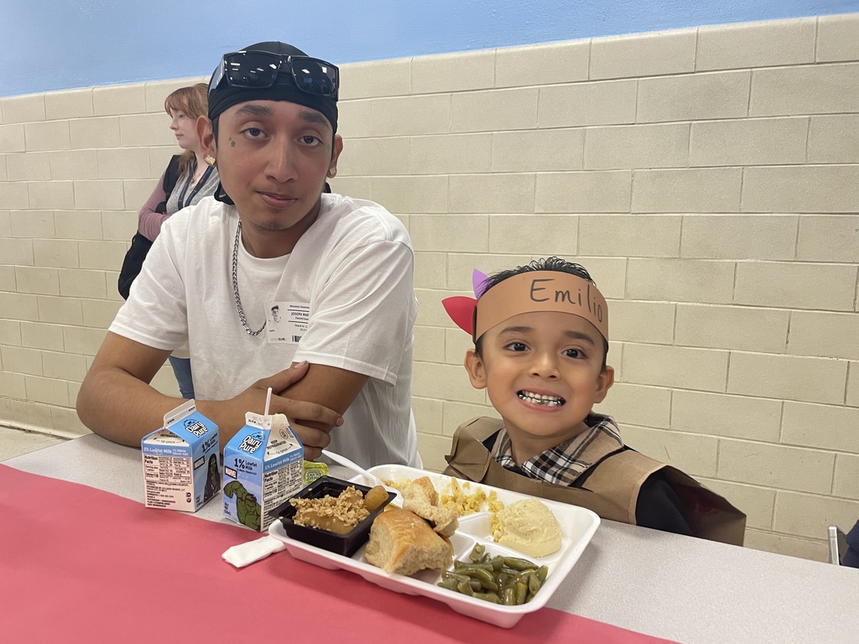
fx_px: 645
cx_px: 430
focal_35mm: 26
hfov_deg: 67.3
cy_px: 322
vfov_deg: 53.1
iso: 100
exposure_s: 1/60
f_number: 1.6
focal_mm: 4.2
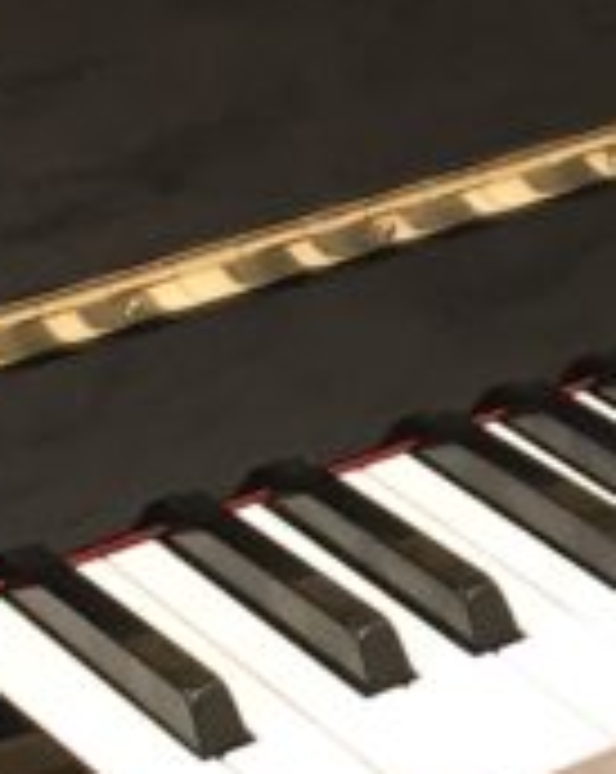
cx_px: 1012
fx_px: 3862
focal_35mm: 169
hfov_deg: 8.8
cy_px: 117
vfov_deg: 11.4
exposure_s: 1/17
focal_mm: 4.15
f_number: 2.2
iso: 80
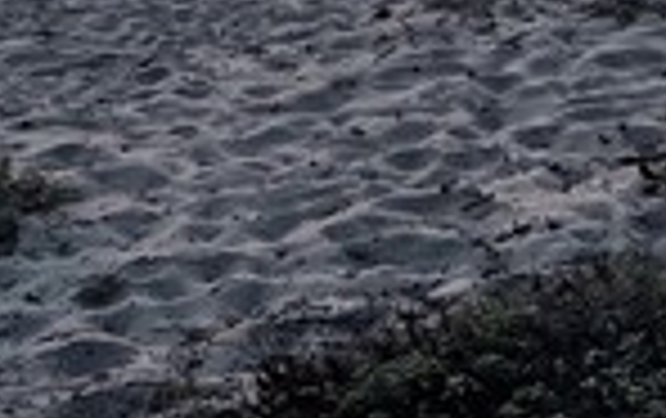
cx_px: 252
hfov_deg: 19.6
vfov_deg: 11.3
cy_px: -384
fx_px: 1927
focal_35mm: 106
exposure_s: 1/274
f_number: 1.6
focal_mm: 5.1
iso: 32
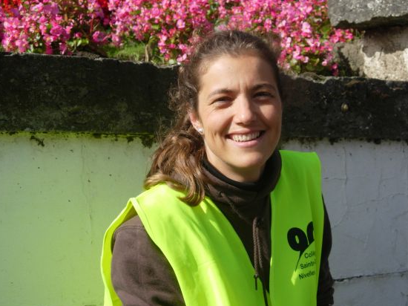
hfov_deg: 27.4
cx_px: 198
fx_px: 836
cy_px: 137
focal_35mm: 71
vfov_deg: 20.7
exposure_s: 1/966
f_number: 3.5
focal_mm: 12.7
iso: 64
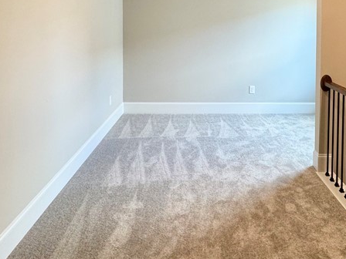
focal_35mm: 32
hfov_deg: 56.6
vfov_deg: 40.9
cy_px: 29
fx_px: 320
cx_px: 196
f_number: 2.2
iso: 200
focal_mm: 2.22
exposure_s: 1/60
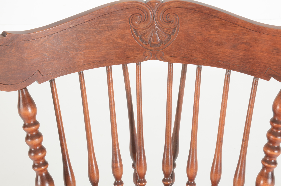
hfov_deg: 25.1
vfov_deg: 16.8
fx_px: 631
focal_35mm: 81
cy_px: 79
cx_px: 154
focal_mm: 40
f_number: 13
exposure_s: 1/100
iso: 125
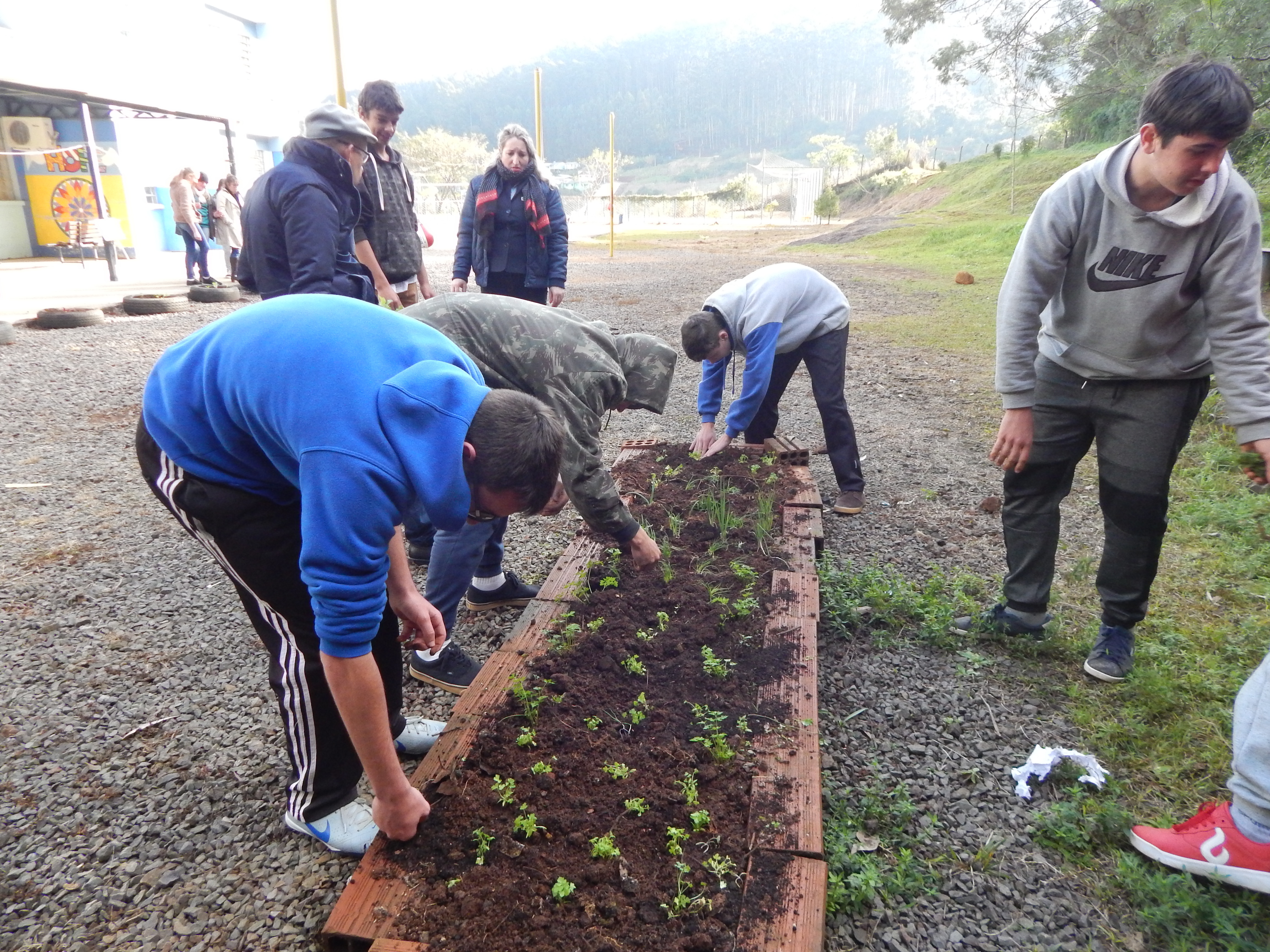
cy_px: 476
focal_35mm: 23
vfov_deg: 58.9
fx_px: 844
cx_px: 635
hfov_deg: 73.9
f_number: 3
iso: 400
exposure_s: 1/320
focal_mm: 4
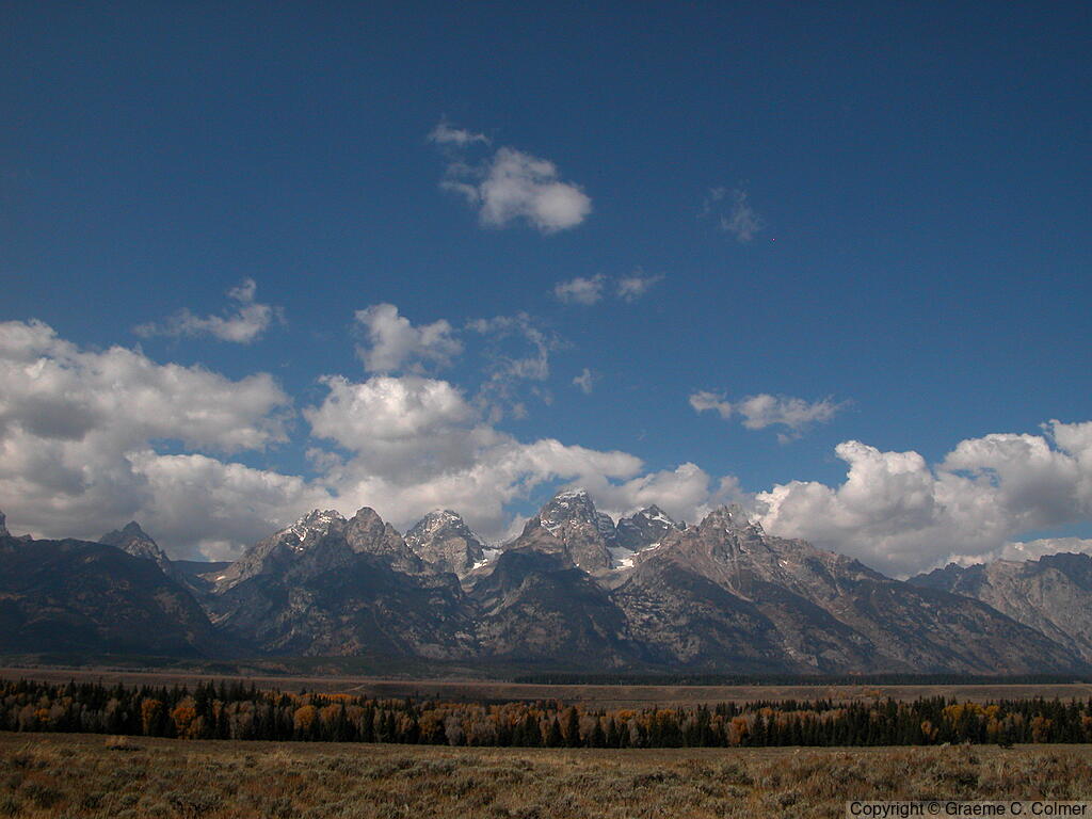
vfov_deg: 41.8
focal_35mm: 34
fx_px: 1073
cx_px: 546
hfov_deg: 54.0
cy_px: 410
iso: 100
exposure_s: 1/473
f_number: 8
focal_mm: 8.9
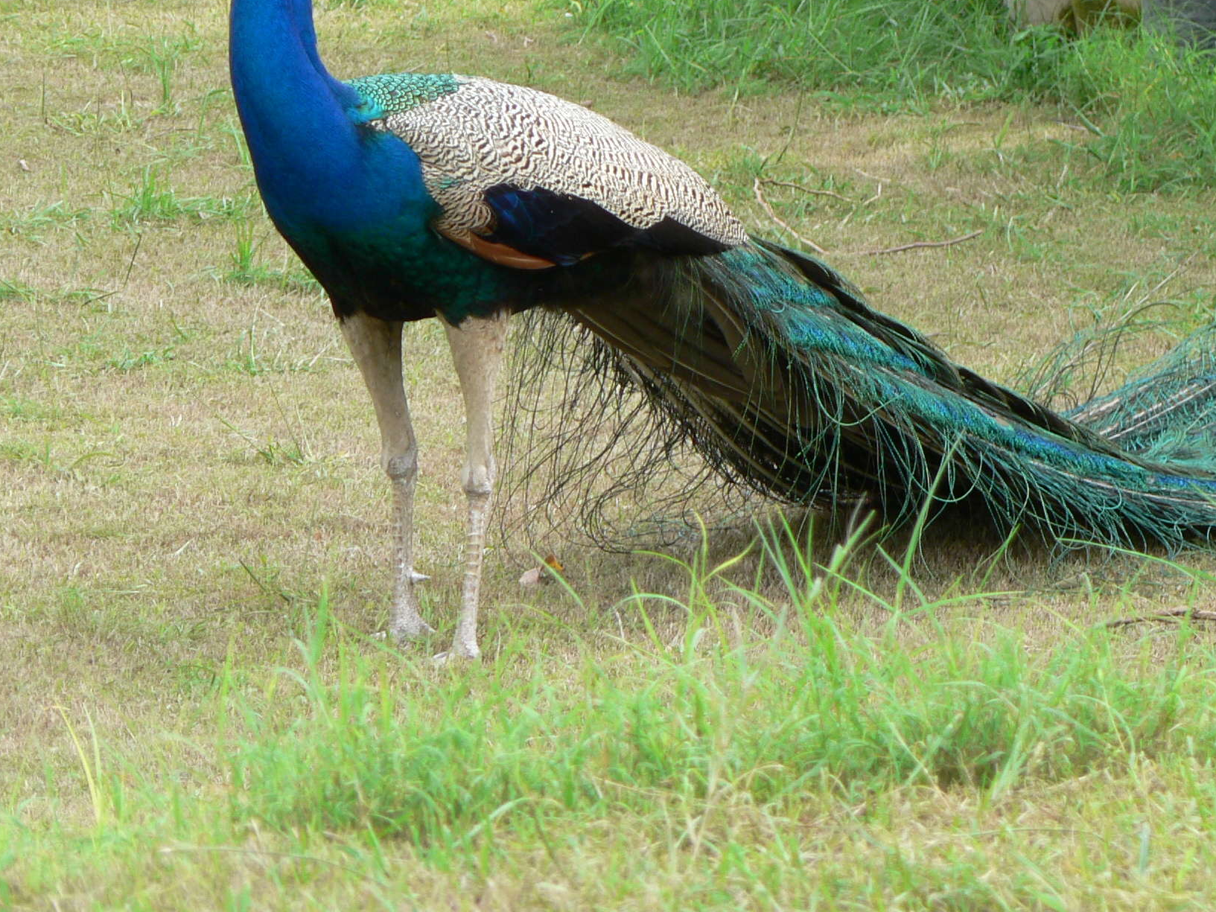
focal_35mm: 268
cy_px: 263
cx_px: 938
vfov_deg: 5.5
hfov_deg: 7.4
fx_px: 9415
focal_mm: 28.6
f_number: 3.3
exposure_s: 1/100
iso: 80
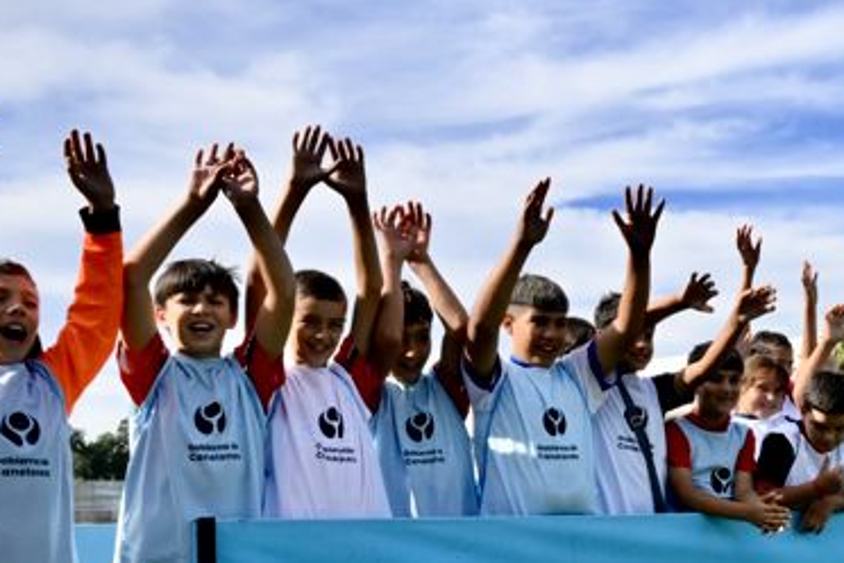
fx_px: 1360
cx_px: 842
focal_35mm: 58
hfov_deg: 31.9
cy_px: 477
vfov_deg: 22.9
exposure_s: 1/400
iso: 250
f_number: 10
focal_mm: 24
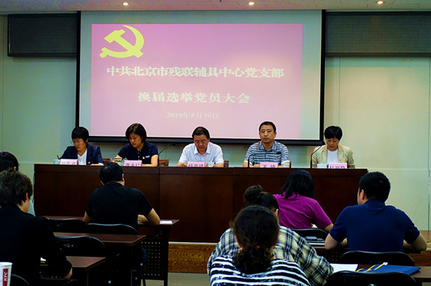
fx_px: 897
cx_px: 203
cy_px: 137
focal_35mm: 75
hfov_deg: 27.0
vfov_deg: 18.1
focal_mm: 25.7
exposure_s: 1/80
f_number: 2.8
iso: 800
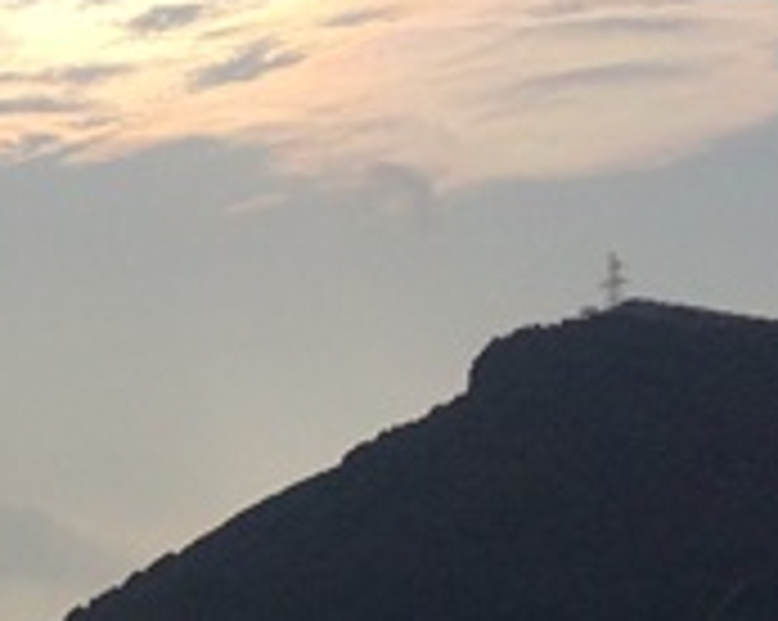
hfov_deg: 11.0
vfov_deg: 9.8
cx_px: -881
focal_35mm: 157
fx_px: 3611
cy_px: 531
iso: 40
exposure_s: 1/8264
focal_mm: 4.15
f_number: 2.2
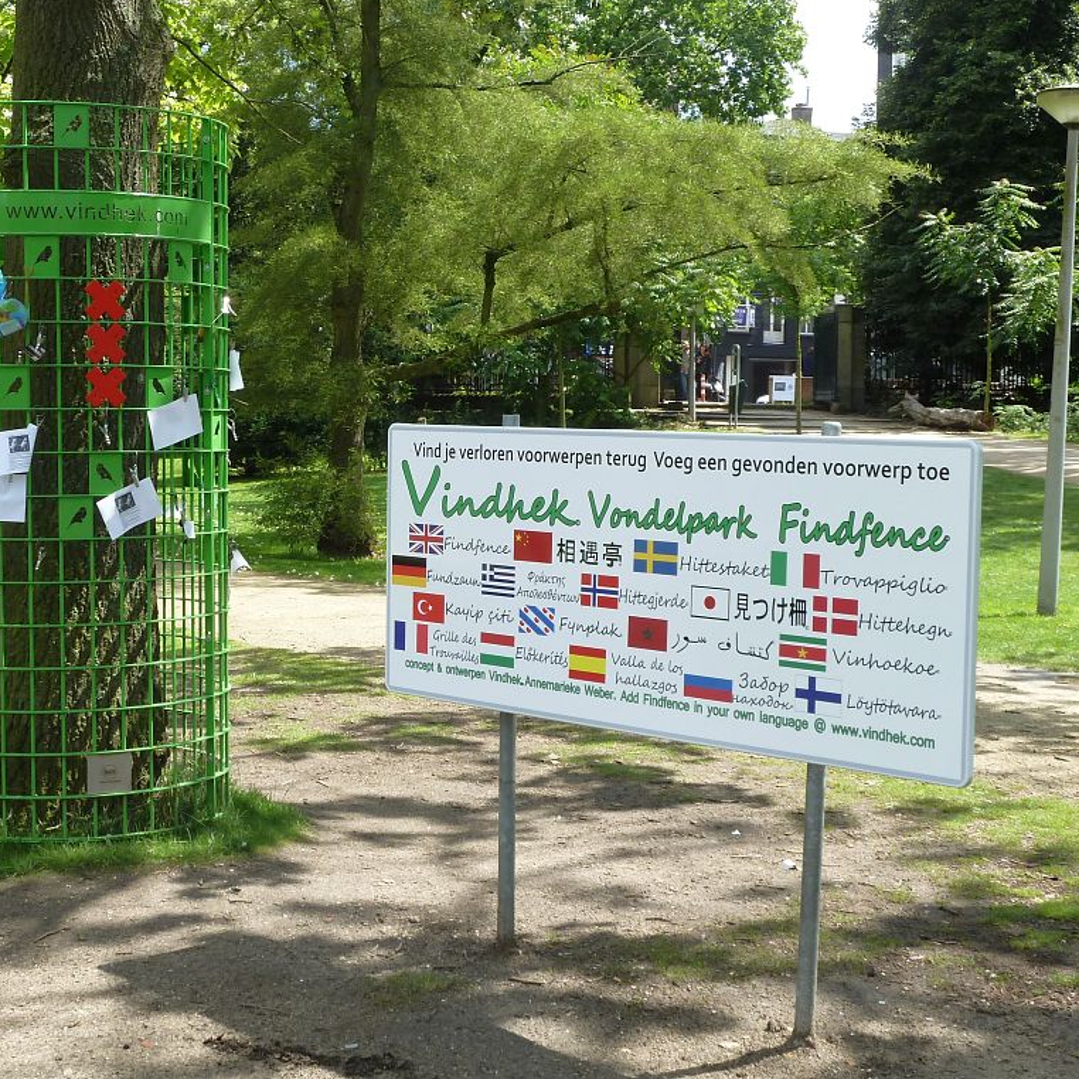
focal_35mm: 57
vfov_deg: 30.0
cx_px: 387
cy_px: 537
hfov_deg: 29.9
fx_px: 2010
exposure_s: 1/160
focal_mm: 7.9
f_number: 4
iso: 80
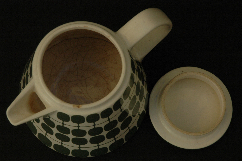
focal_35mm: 105
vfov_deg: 13.0
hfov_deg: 19.5
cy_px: 80
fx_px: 705
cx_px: 121
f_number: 22
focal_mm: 70
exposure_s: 1/80
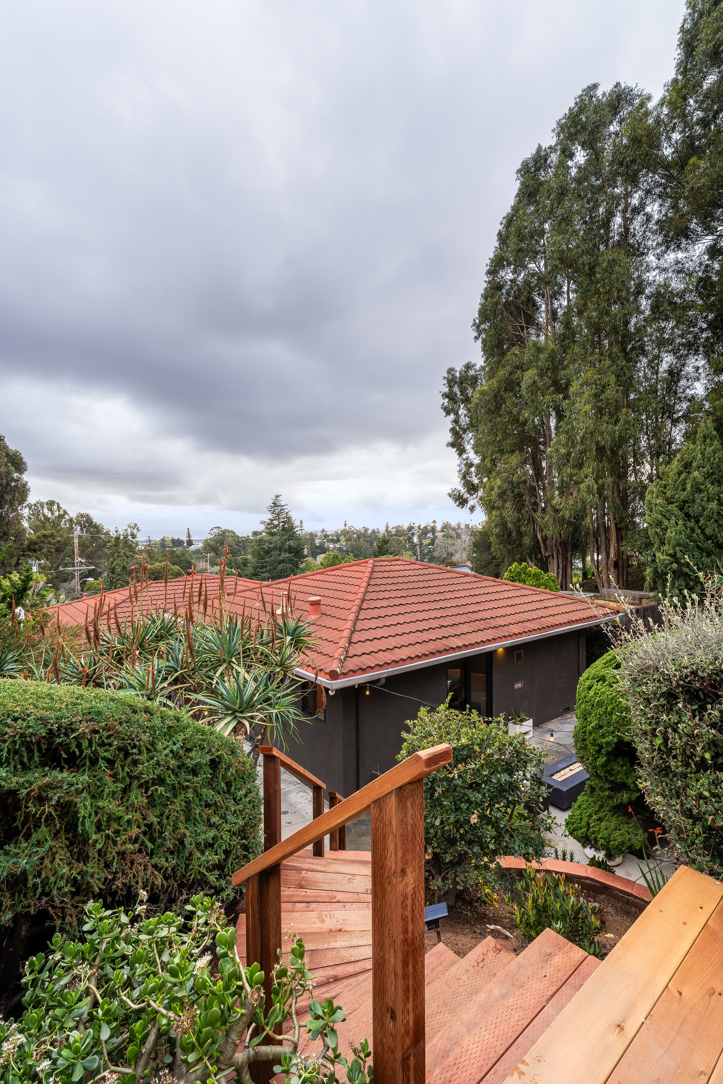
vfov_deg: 96.7
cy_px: 542
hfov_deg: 73.7
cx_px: 362
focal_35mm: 16
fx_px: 482
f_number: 11
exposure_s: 1/13
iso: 200
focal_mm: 16
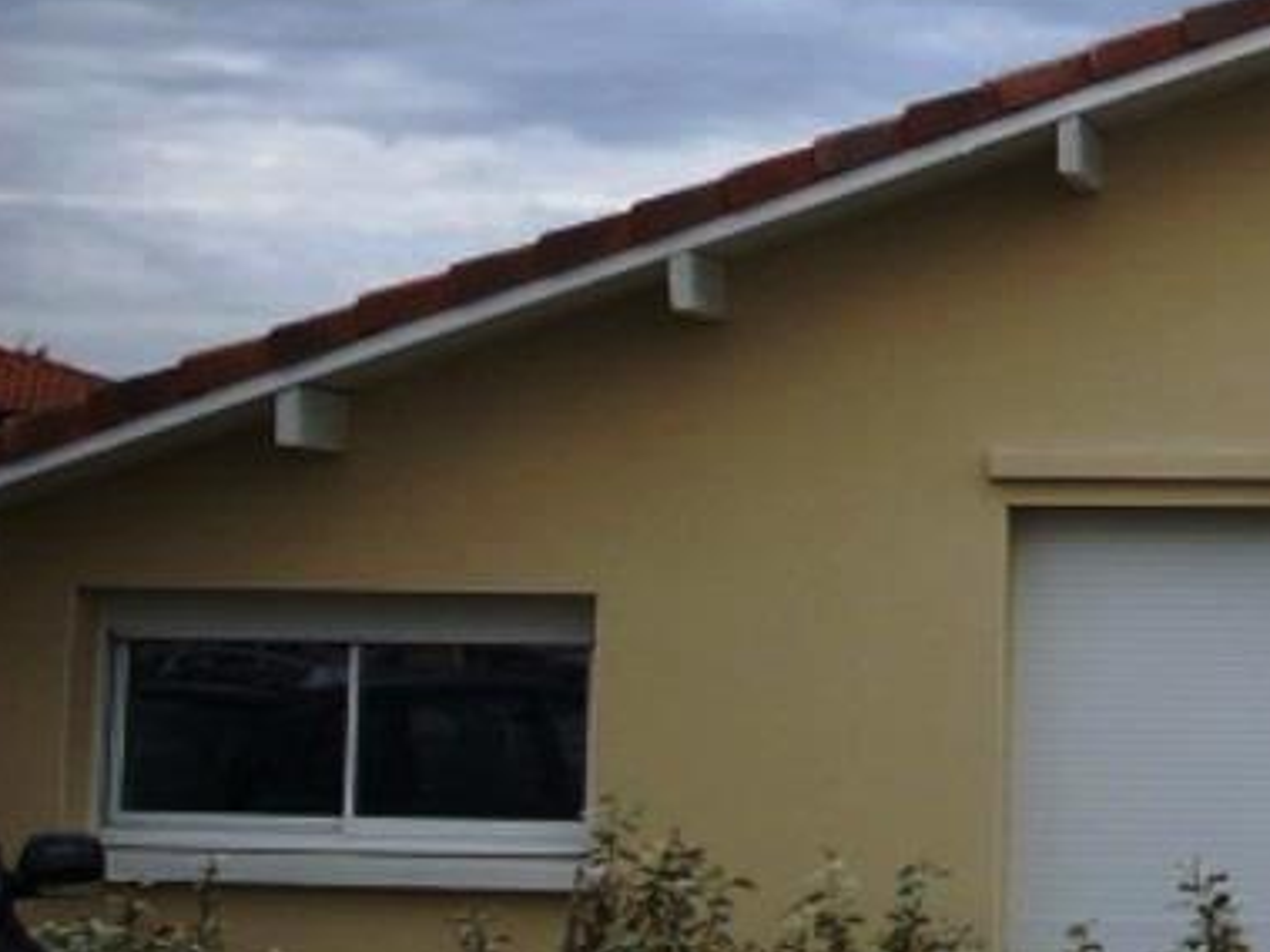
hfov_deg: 18.2
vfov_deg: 14.6
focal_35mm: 100
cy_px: 7
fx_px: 3668
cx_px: 1699
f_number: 5.6
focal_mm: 6.2
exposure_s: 1/320
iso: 80
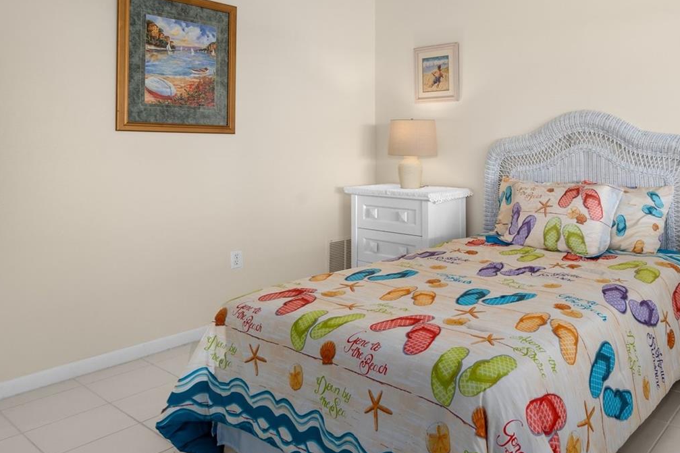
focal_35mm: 27
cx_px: 501
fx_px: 510
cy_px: 163
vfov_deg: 47.4
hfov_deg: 63.8
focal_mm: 17
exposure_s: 1/6
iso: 320
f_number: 8
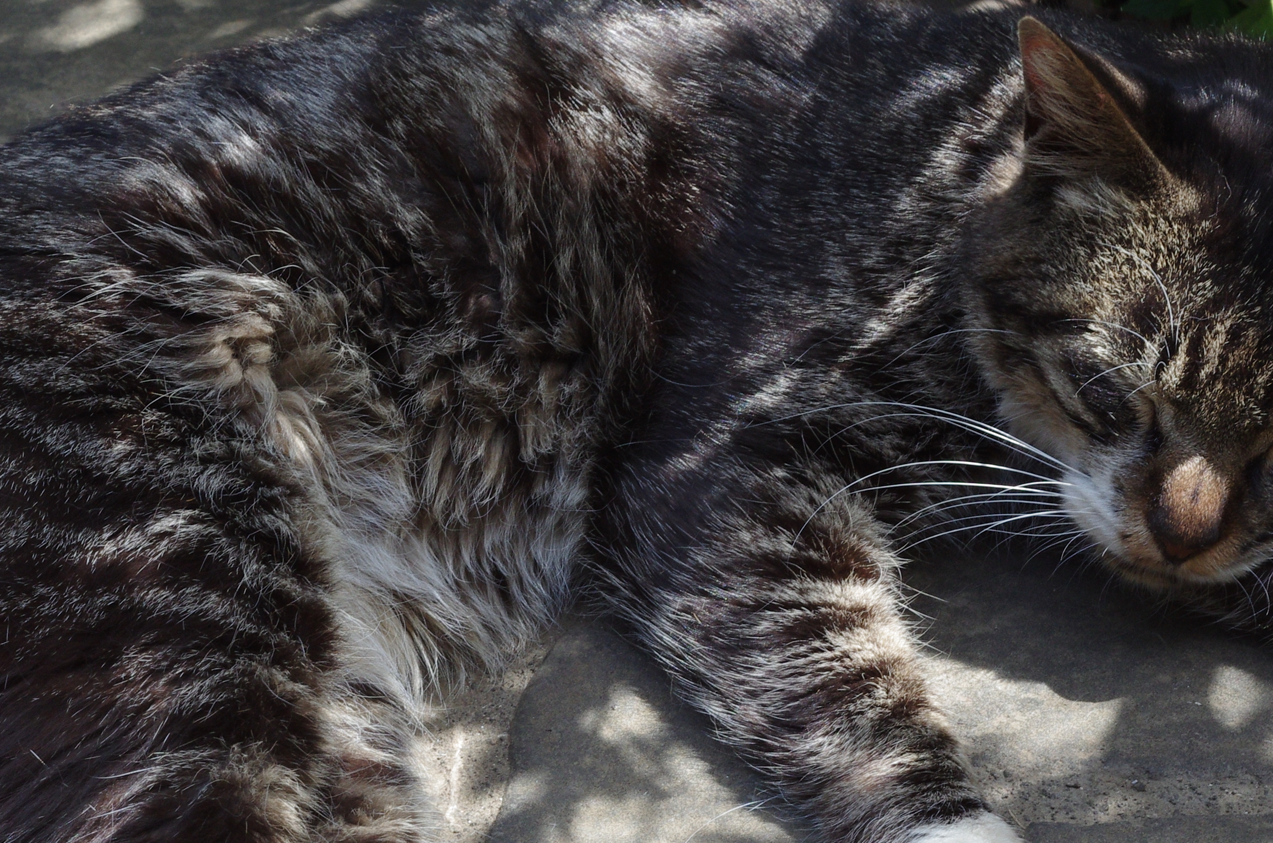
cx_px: 642
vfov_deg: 9.1
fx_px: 5293
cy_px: 684
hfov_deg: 13.7
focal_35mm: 150
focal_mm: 50
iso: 640
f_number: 11
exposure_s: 1/125
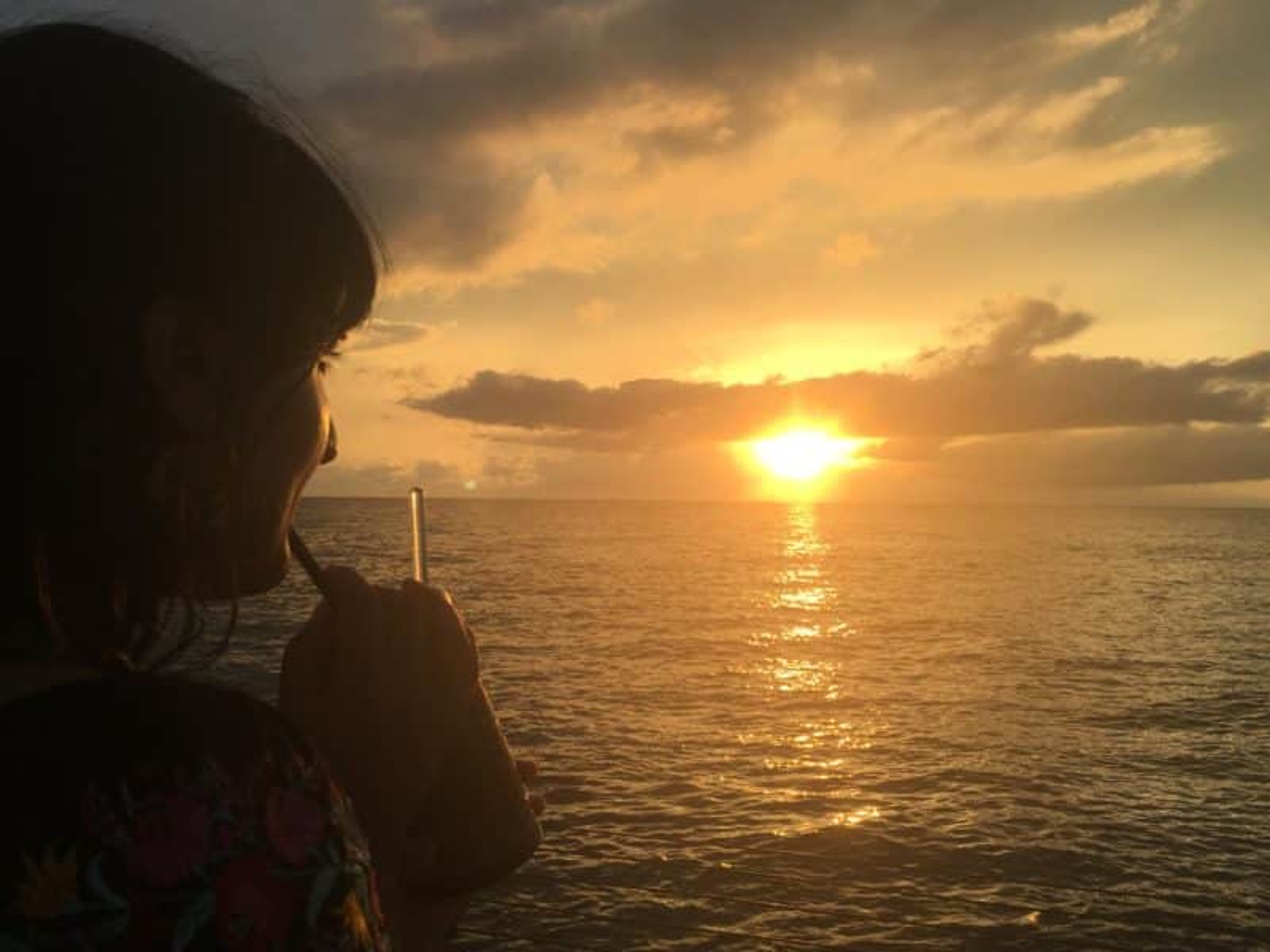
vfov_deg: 48.2
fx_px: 1064
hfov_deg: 61.7
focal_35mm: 29
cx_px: 635
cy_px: 476
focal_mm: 4.15
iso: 25
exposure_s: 1/801
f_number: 2.2
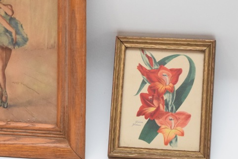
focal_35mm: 171
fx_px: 1131
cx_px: 65
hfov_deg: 12.0
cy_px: 47
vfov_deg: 8.0
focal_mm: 55
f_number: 5.6
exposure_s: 1/60
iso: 2800
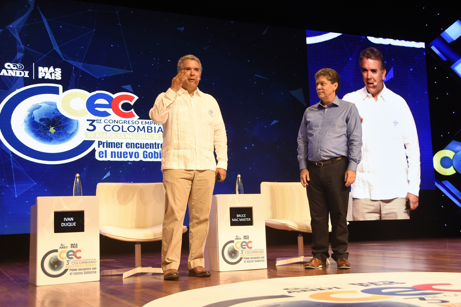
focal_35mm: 45
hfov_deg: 44.0
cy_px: 150
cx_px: 232
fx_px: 570
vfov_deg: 30.2
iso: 400
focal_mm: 29
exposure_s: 1/50
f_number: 5.6
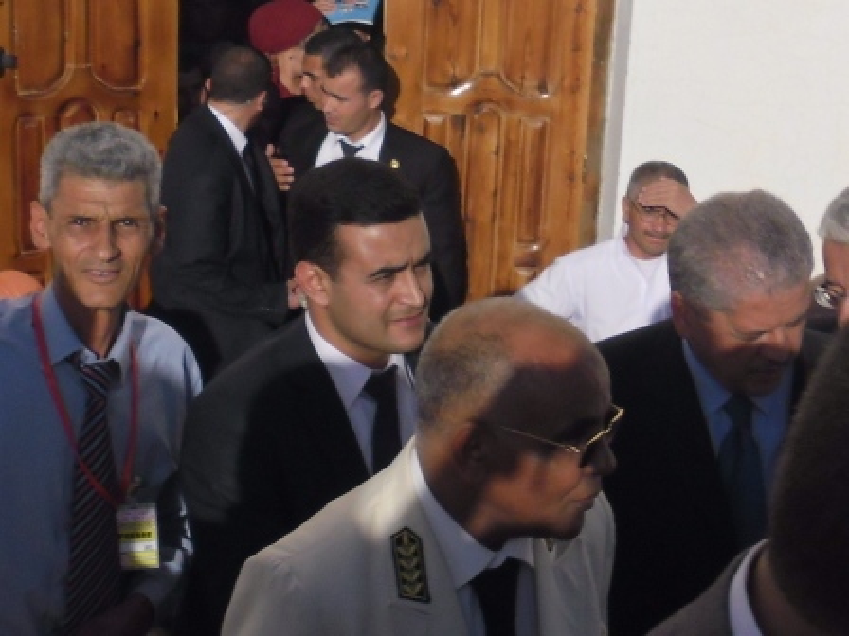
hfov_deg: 65.3
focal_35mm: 27
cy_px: 318
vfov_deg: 51.4
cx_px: 424
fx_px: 662
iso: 80
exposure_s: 1/291
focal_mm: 4.9
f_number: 9
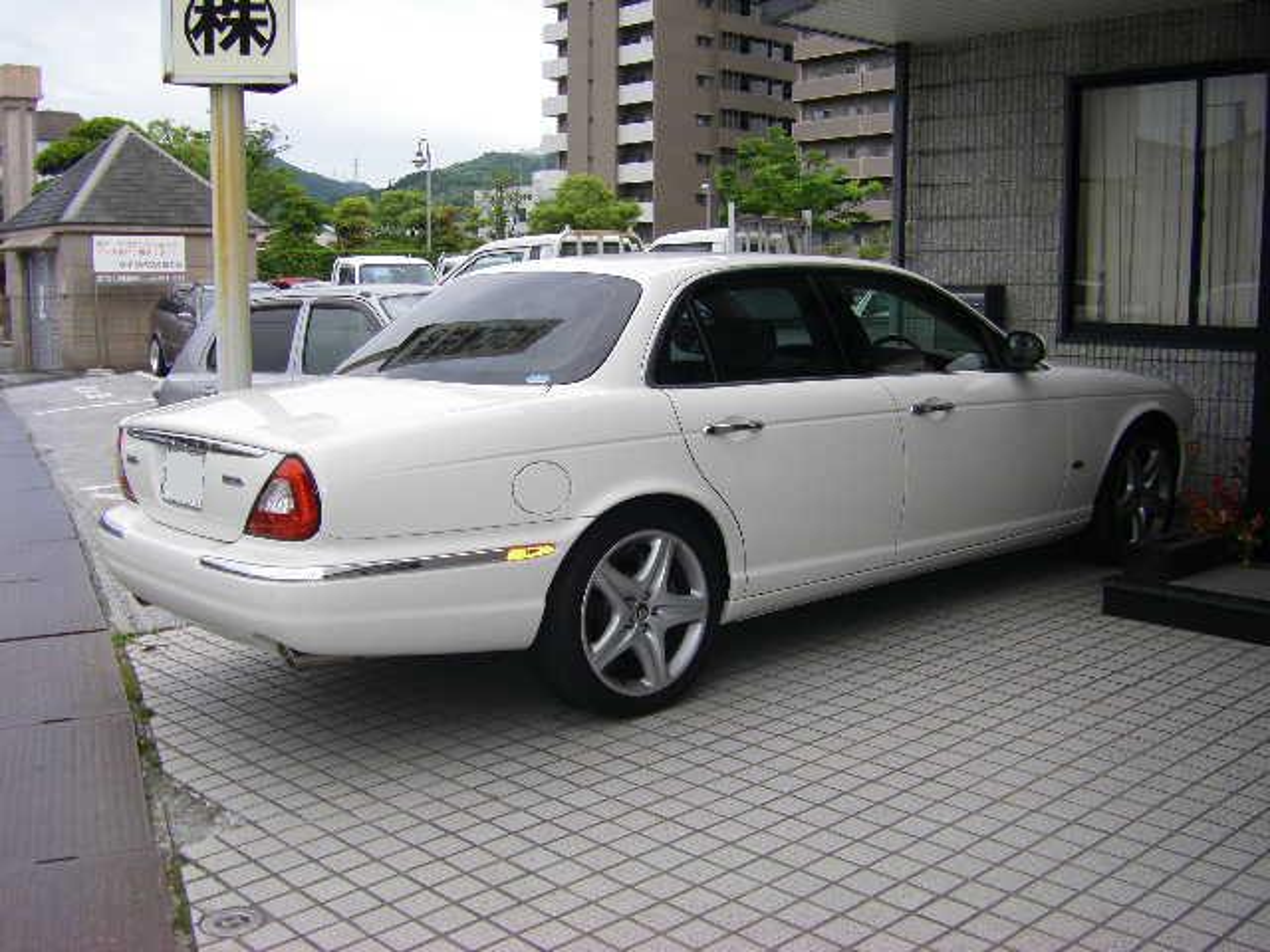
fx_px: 1394
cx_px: 635
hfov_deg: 49.0
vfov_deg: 37.7
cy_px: 476
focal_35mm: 38
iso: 80
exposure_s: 1/160
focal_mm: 6.3
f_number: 3.5
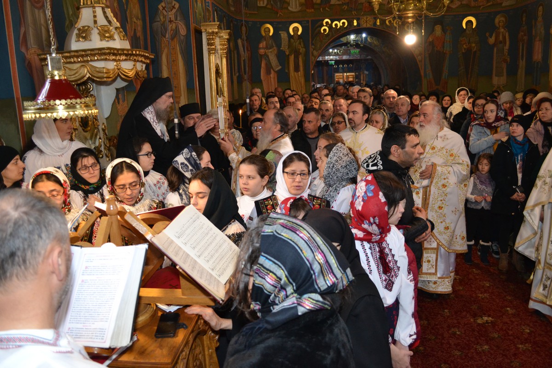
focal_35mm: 27
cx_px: 276
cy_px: 184
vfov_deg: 47.9
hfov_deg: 67.4
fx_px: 414
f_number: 3.5
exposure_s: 1/60
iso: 1600
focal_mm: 18
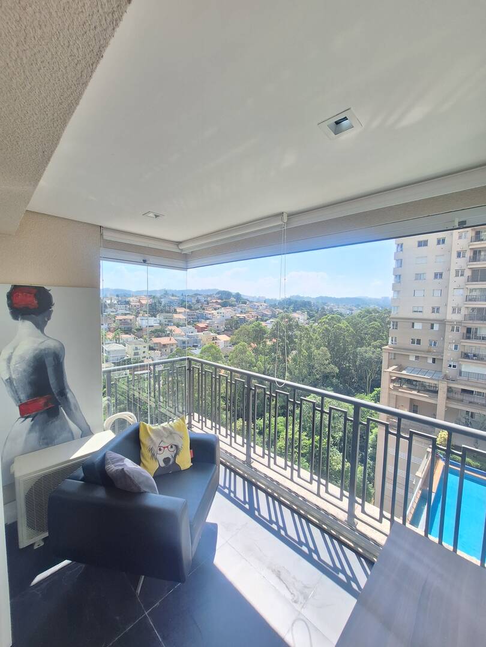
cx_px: 243
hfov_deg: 89.9
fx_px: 243
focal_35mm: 13
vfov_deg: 106.2
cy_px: 324
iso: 40
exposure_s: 1/421
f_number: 2.2
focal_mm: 1.74
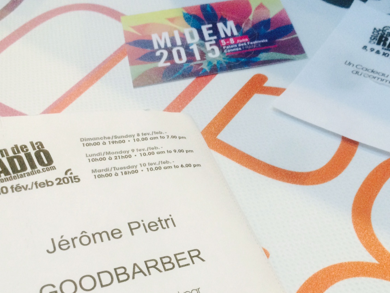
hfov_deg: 44.7
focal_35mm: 42
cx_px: 219
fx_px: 473
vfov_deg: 34.1
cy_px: 190
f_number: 2.2
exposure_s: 1/30
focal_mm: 4.15
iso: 125
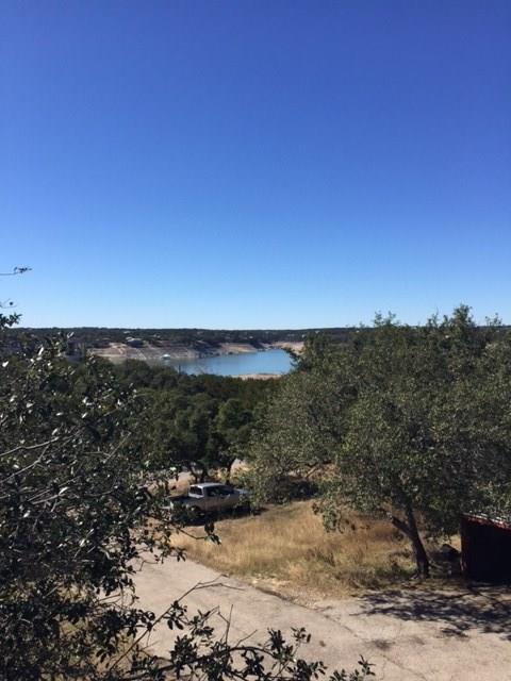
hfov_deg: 48.2
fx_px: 571
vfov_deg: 61.7
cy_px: 340
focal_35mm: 29
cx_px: 256
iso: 32
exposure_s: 1/2326
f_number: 2.2
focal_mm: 4.15
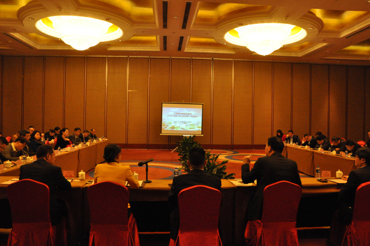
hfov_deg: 67.4
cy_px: 123
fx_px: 277
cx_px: 185
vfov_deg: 47.8
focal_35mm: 27
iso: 3200
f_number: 9
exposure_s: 1/40
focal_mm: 18
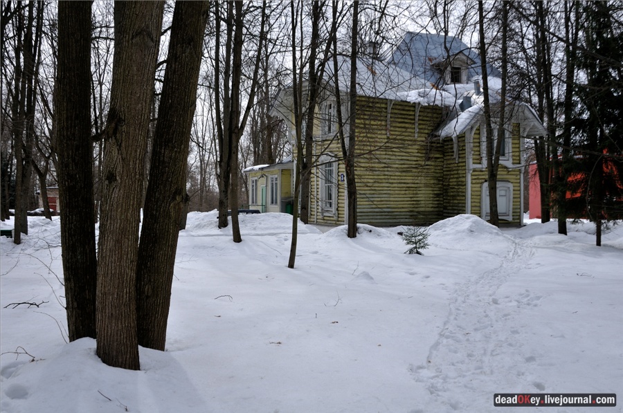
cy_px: 206
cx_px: 312
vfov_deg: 36.8
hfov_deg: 53.2
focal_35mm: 36
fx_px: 622
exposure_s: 1/400
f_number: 7.1
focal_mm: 24
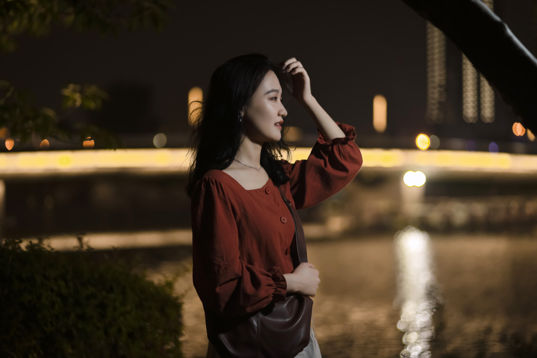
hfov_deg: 23.9
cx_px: 268
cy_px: 179
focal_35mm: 85
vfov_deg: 16.1
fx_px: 1268
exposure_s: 1/200
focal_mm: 85
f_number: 1.8
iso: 800
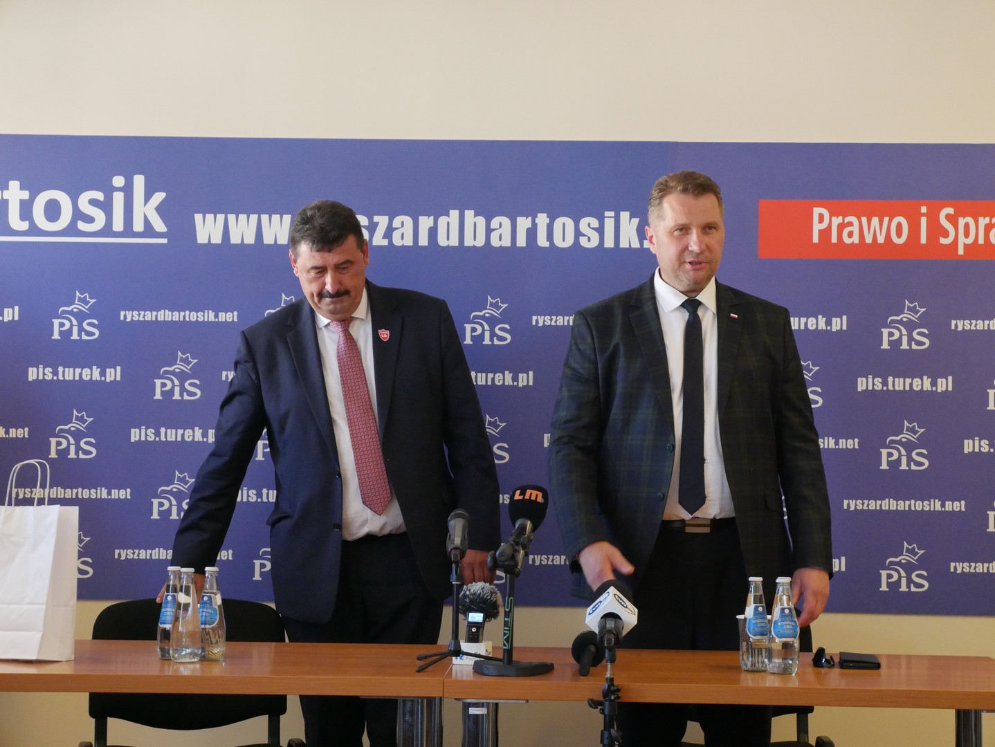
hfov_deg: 25.0
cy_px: 374
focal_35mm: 78
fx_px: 2243
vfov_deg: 18.9
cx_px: 498
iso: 3200
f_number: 5.6
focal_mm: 39
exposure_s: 1/100
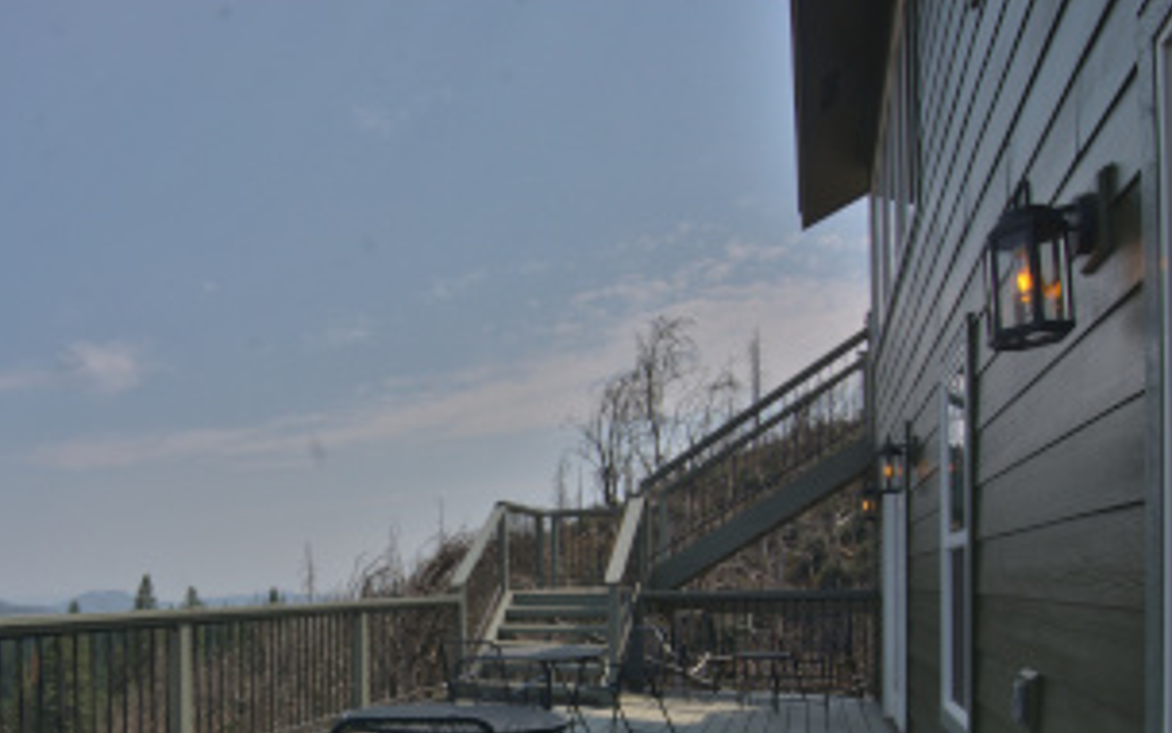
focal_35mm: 26
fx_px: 823
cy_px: 596
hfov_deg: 67.5
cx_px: 330
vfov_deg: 45.3
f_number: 16
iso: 360
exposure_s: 1/200
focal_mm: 11
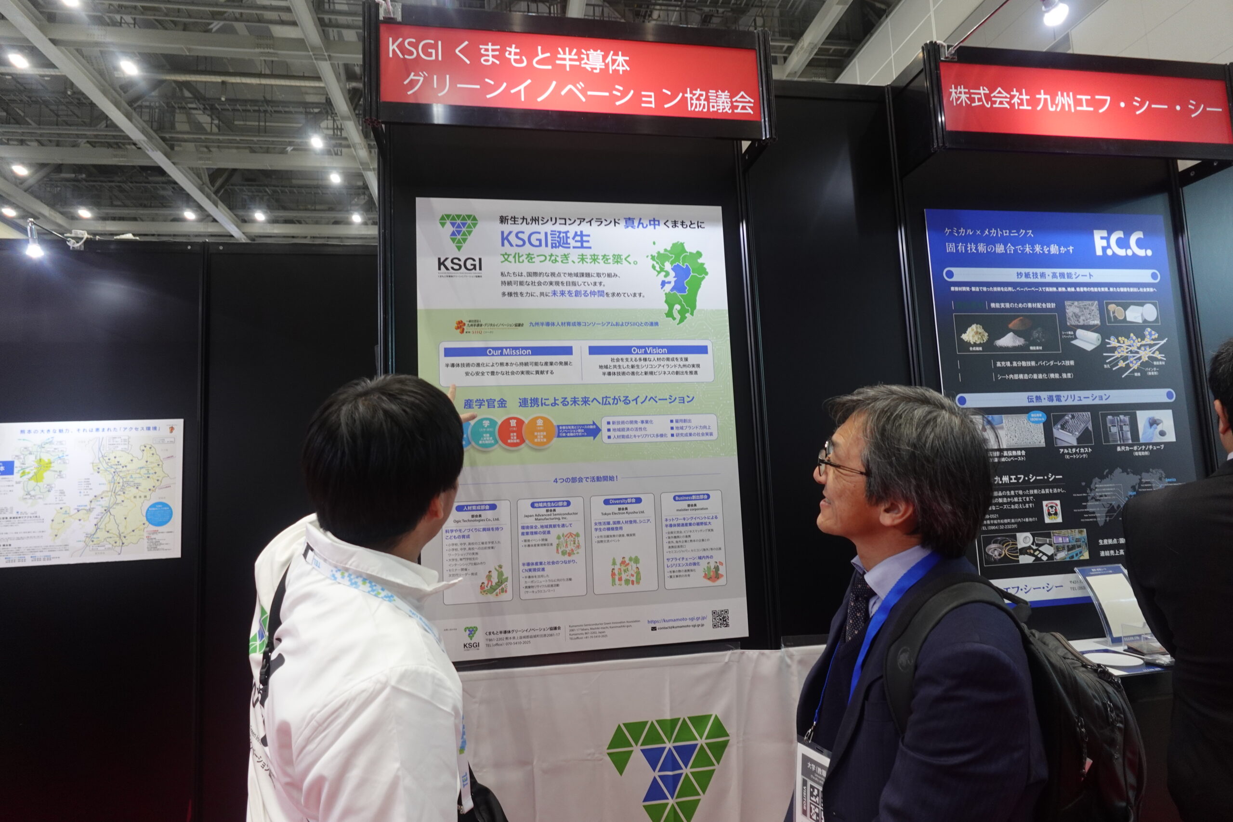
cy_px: 411
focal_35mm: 20
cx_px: 616
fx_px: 685
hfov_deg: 84.0
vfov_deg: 61.9
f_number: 2
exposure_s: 1/80
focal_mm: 7.6
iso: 250
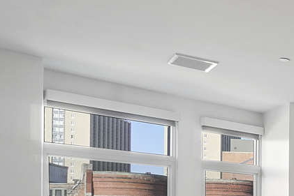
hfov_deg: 21.8
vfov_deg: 22.1
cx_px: 530
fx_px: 466
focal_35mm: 57
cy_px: 232
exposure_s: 1/4
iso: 500
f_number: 11
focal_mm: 10
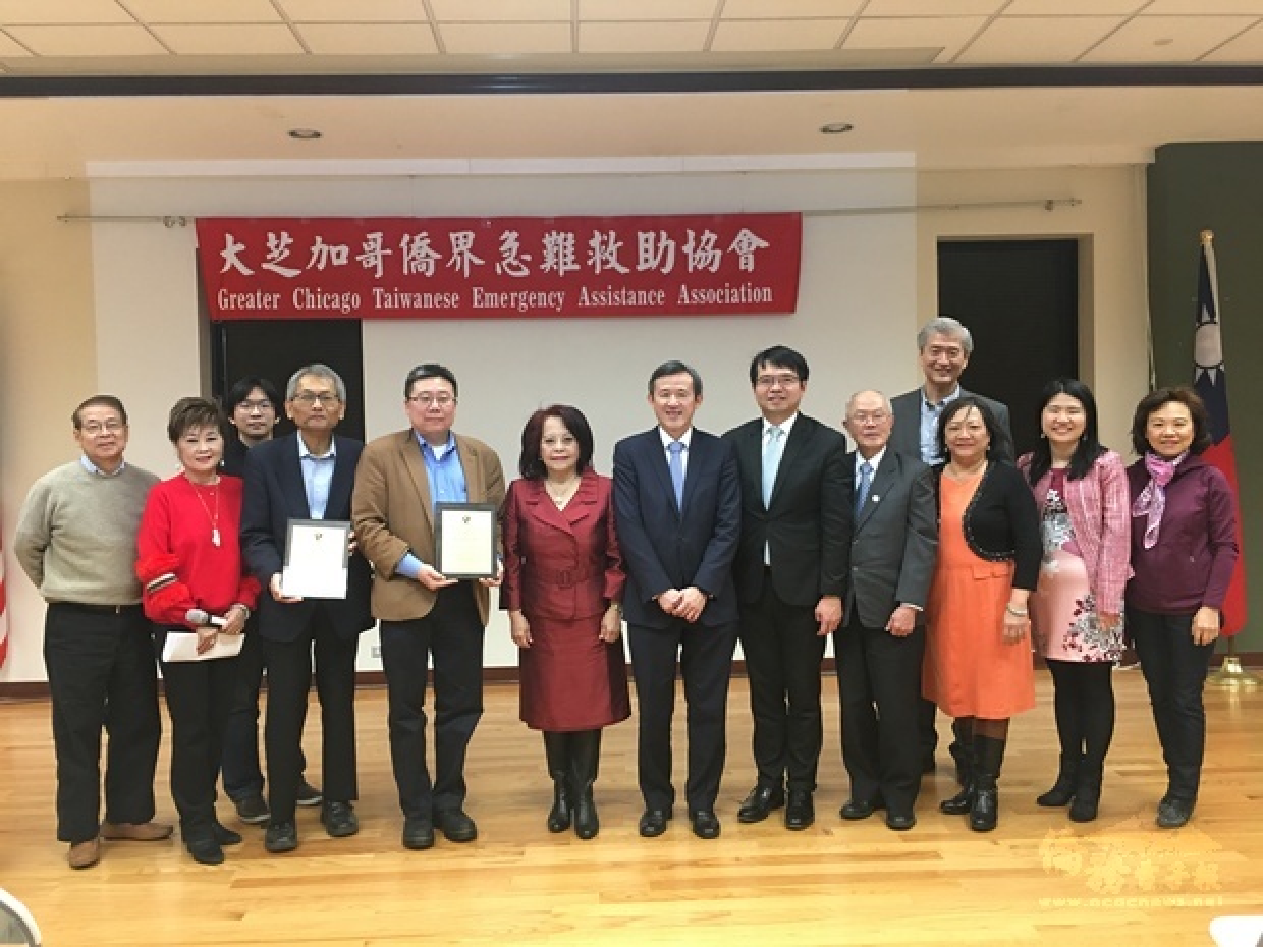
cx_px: 632
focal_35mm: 29
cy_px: 474
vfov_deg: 48.2
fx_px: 1058
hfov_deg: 61.7
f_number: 2.2
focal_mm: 4.15
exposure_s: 1/15
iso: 64
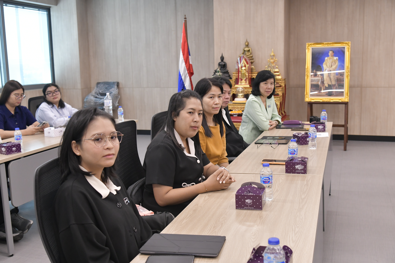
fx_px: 439
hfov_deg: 48.5
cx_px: 198
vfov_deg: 33.4
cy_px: 132
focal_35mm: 40
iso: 3200
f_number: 5.6
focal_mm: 40
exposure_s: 1/160
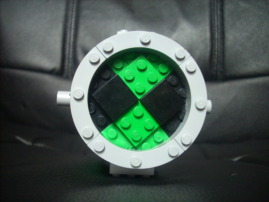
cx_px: 134
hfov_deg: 50.1
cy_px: 101
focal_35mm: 37
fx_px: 288
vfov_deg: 38.7
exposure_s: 1/4
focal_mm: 6.2
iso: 218
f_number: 2.8
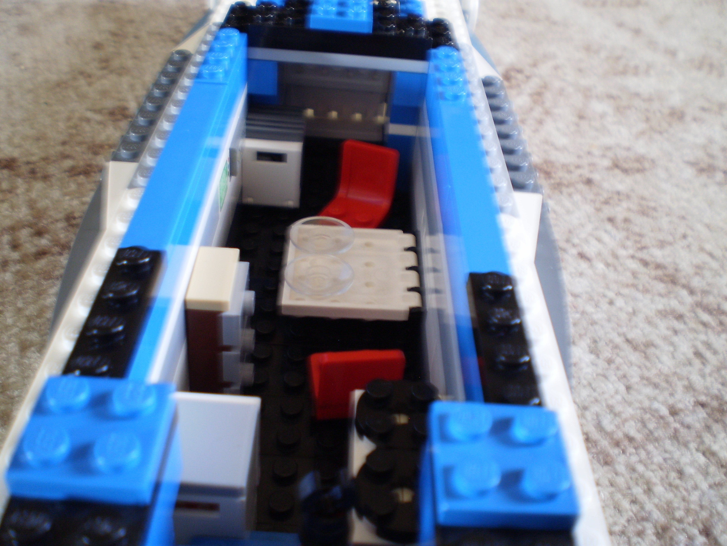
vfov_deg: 39.7
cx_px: 364
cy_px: 273
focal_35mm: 36
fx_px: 756
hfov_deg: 51.4
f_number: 3.1
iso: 125
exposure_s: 1/6
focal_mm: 6.3
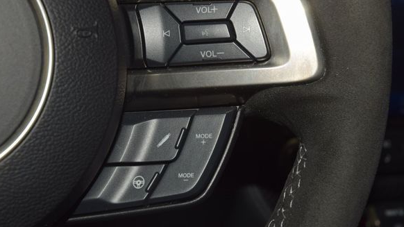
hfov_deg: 25.6
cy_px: 92
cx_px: 203
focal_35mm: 83
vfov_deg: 14.5
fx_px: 889
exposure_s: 1/60
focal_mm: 48
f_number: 8
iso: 100
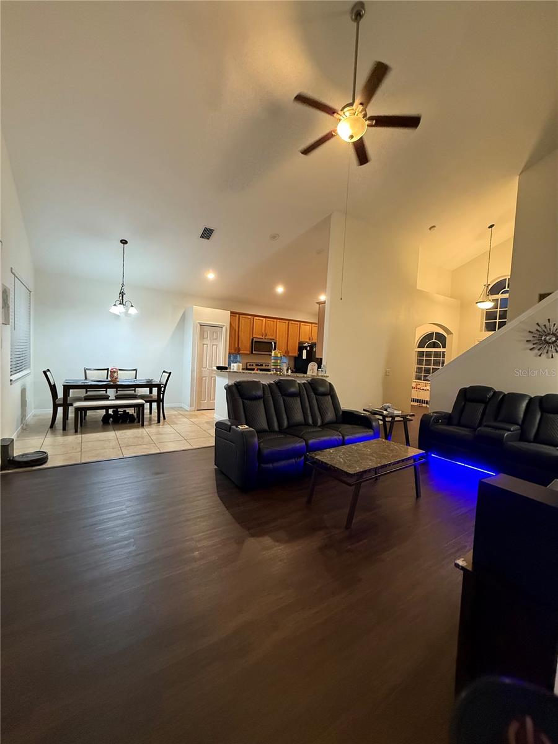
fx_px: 301
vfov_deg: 102.1
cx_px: 279
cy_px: 372
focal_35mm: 14
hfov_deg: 85.7
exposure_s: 1/60
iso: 640
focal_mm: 2.22
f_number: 2.2
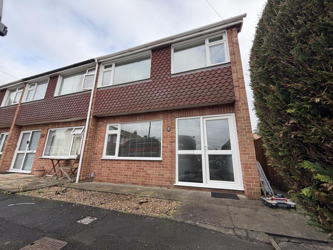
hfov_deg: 102.1
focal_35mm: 14
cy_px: 125
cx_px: 166
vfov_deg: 85.7
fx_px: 135
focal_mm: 2.22
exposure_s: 1/502
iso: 64
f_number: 2.2
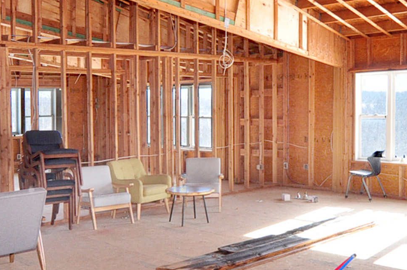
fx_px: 508
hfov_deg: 43.3
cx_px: 256
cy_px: 181
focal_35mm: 45
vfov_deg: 29.6
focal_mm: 10
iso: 500
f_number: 5
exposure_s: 1/125
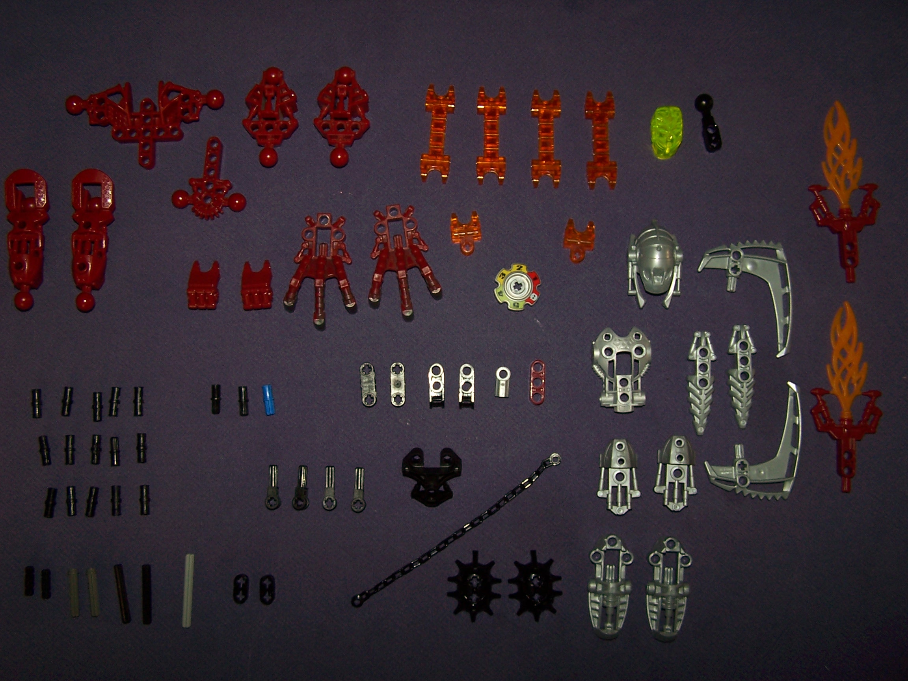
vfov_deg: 37.7
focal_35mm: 38
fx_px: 997
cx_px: 454
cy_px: 340
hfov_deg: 49.0
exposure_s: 1/60
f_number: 2.8
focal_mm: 6.3
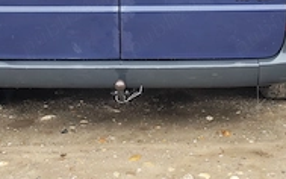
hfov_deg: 20.2
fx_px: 803
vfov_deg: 12.2
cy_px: -73
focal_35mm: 103
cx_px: 123
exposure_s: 1/50
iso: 100
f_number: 1.65
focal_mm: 6.14
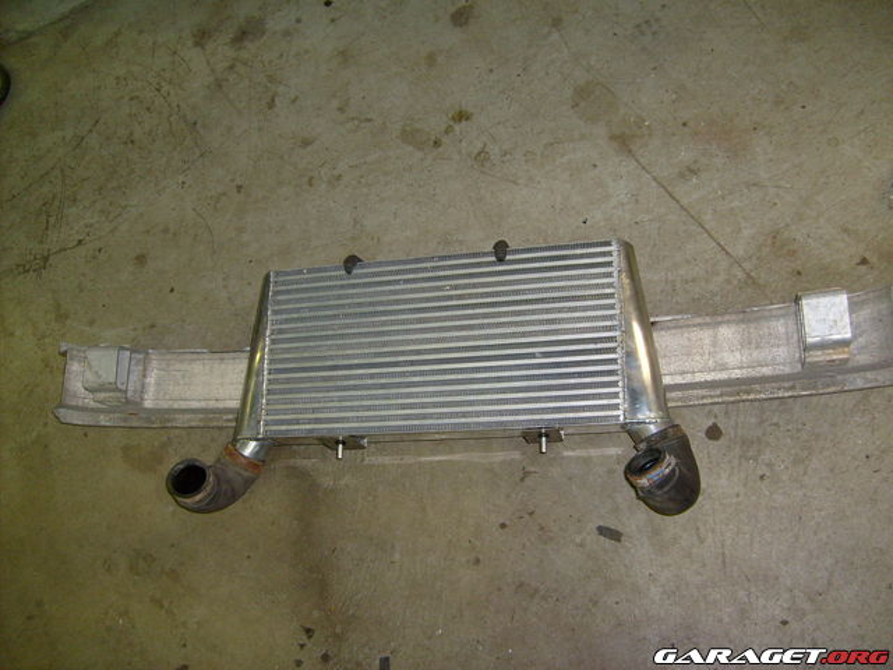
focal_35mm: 35
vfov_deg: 40.7
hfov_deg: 52.6
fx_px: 903
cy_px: 335
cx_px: 446
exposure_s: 1/45
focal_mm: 5.8
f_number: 2.8
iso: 100
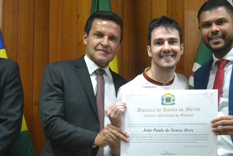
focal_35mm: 93
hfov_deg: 21.9
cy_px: 117
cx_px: 113
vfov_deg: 14.6
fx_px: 602
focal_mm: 34
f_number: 5
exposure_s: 1/80
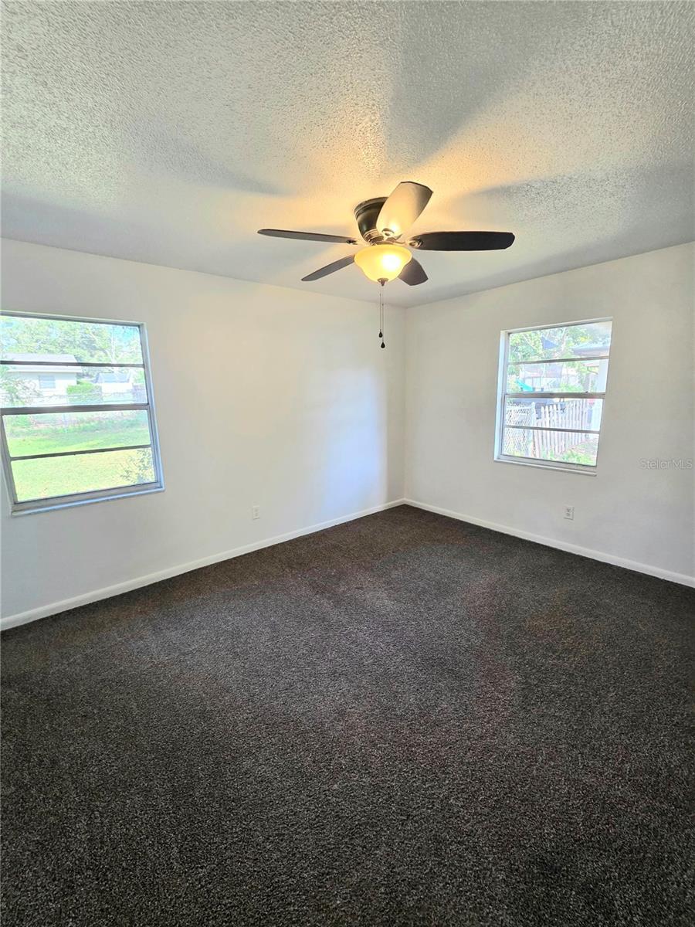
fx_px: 348
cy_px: 464
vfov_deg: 106.2
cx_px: 348
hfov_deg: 89.9
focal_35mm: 13
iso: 160
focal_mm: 2.2
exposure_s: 1/120
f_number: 1.9
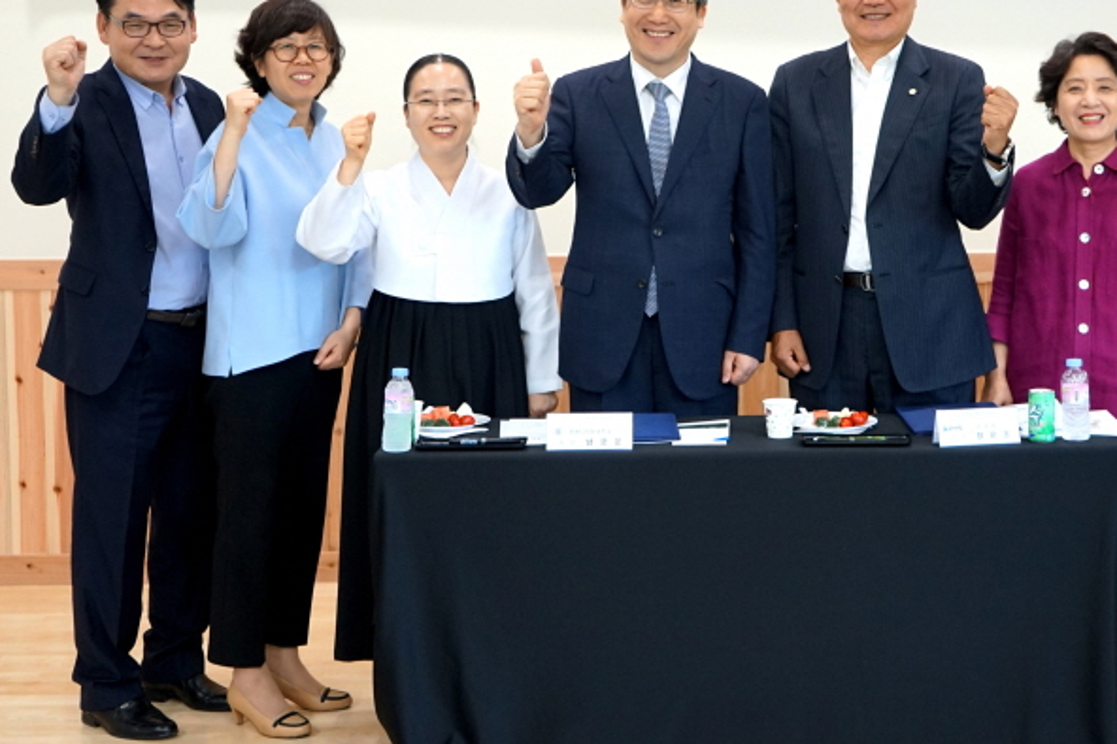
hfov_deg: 39.2
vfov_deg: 26.8
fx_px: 1550
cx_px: 743
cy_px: 254
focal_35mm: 50
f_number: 4
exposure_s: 1/160
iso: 1250
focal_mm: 37
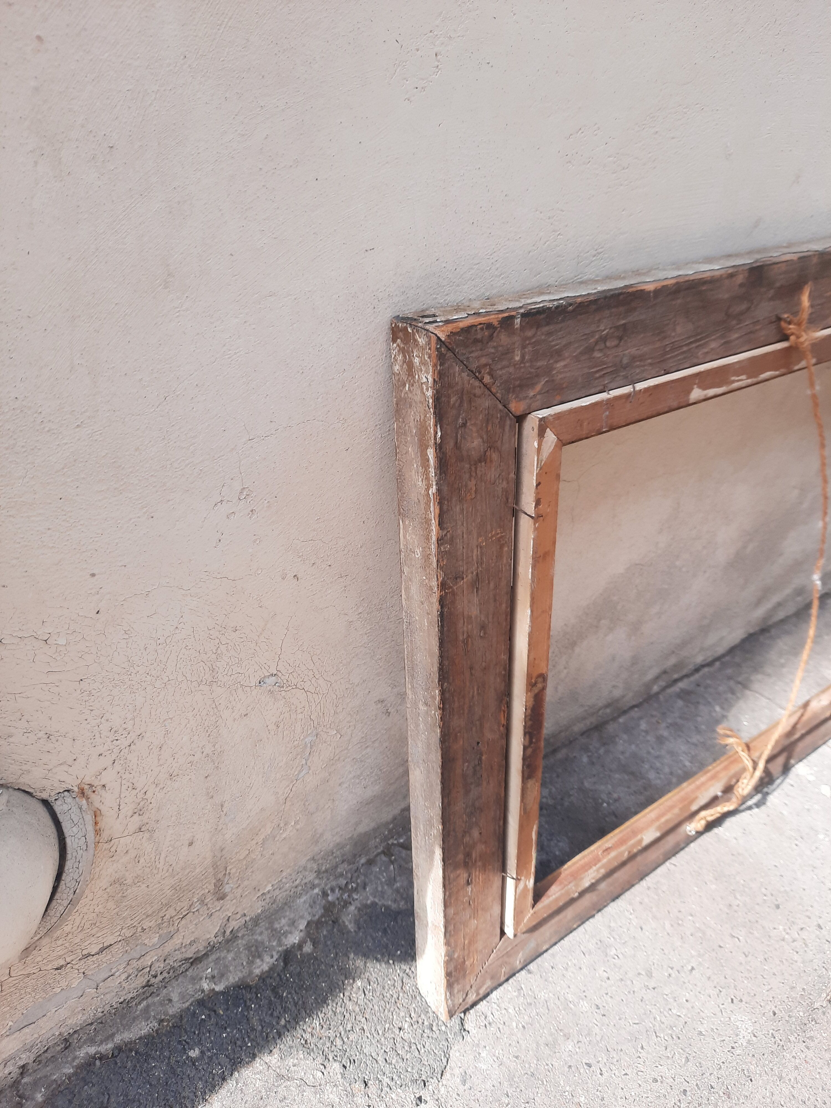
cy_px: 554
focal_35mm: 25
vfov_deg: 69.4
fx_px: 800
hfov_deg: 54.9
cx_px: 416
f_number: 2
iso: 32
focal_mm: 4.6
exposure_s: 1/251
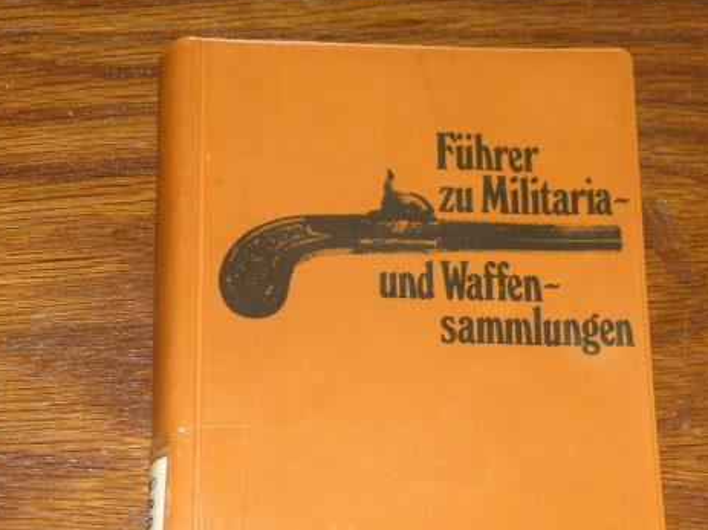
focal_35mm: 123
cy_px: 347
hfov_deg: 16.0
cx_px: 349
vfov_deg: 12.0
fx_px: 2515
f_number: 4.5
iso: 100
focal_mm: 16
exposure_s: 1/160
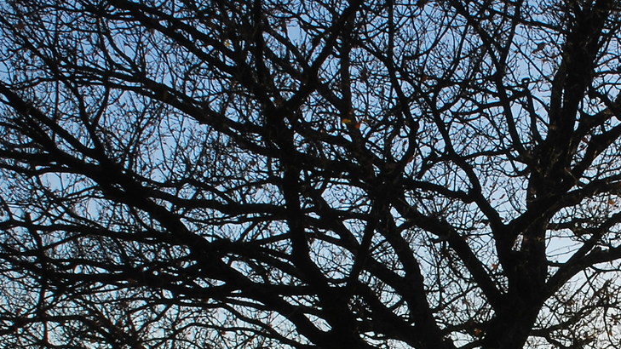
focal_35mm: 114
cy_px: 350
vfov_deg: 10.5
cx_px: 549
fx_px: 1877
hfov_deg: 18.5
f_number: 16
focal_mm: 22
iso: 100
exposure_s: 1/100
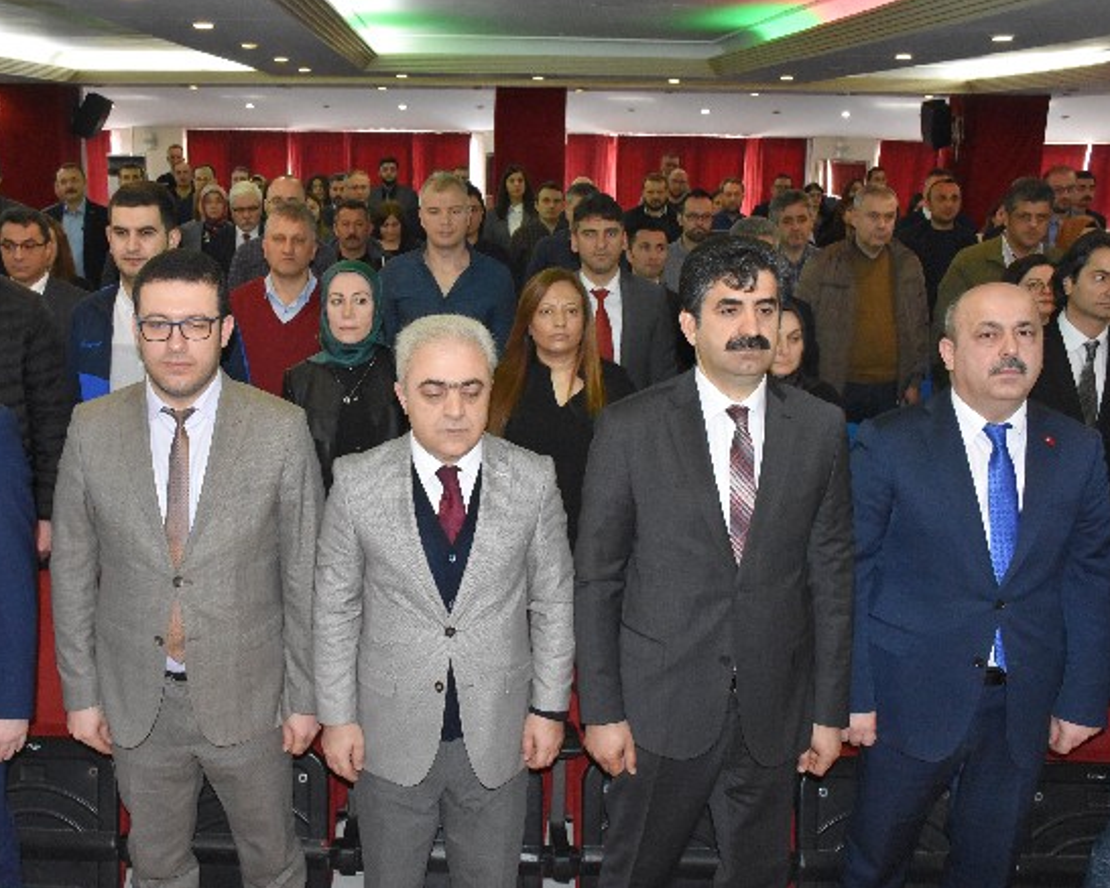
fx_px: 1249
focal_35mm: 38
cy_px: 438
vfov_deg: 39.2
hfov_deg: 47.6
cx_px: 443
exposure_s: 1/80
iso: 4000
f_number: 7.1
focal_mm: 22
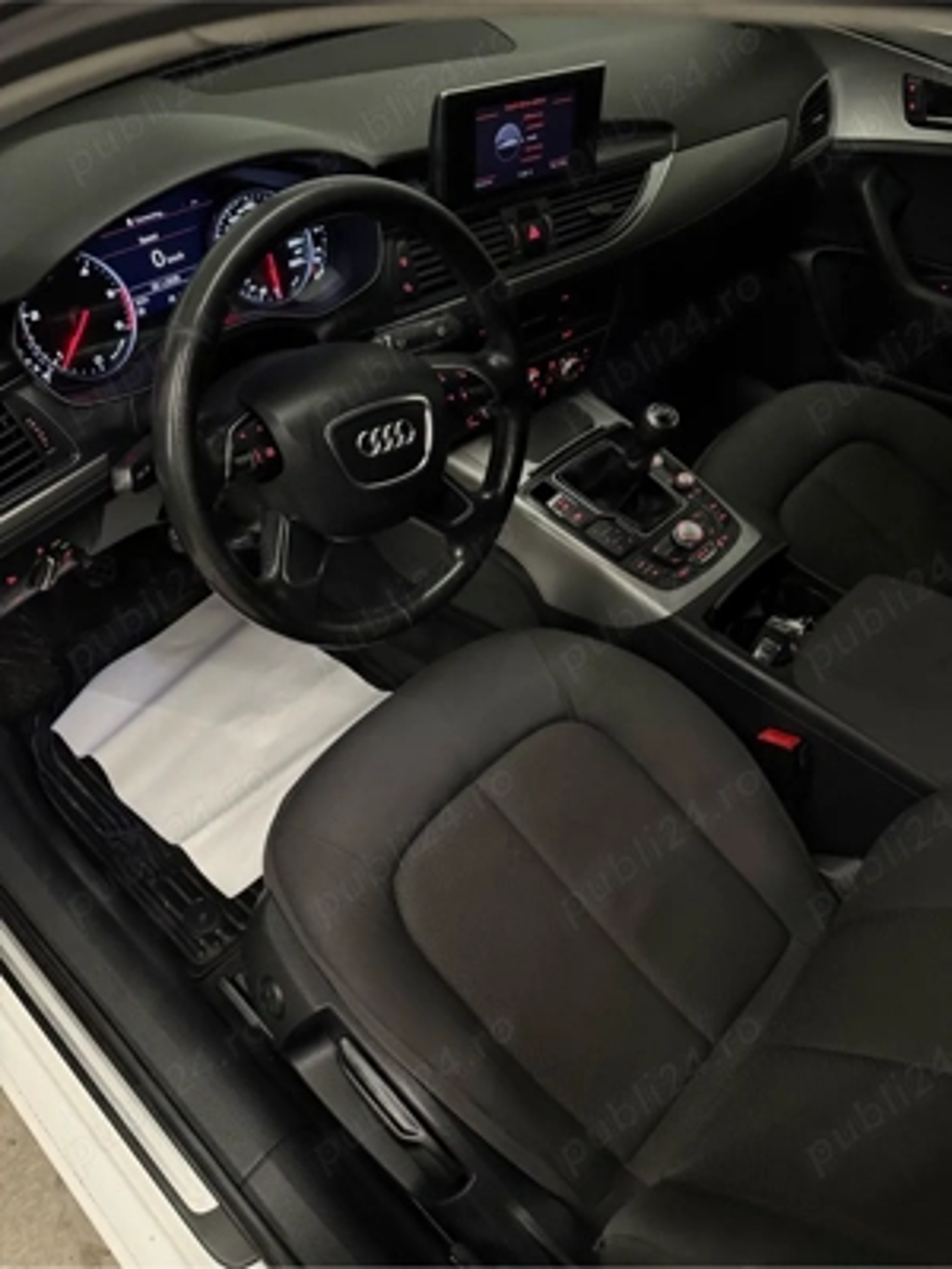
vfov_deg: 71.6
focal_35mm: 24
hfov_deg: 56.8
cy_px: 634
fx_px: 880
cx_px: 476
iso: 800
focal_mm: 6.76
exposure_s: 1/35
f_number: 1.78
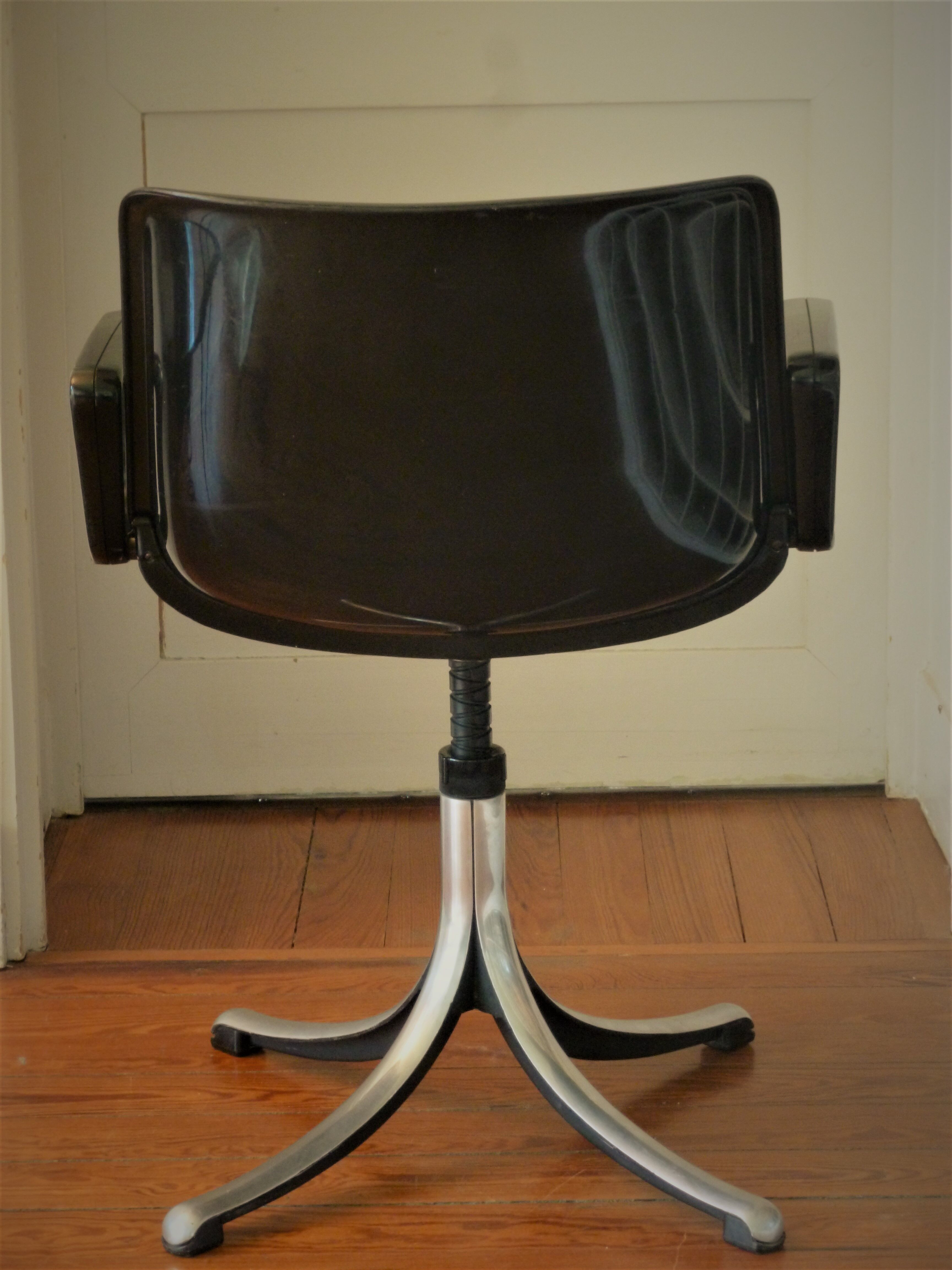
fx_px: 3924
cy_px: 635
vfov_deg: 18.4
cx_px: 476
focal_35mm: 107
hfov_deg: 13.8
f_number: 5.4
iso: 400
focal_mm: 19.1
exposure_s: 1/4
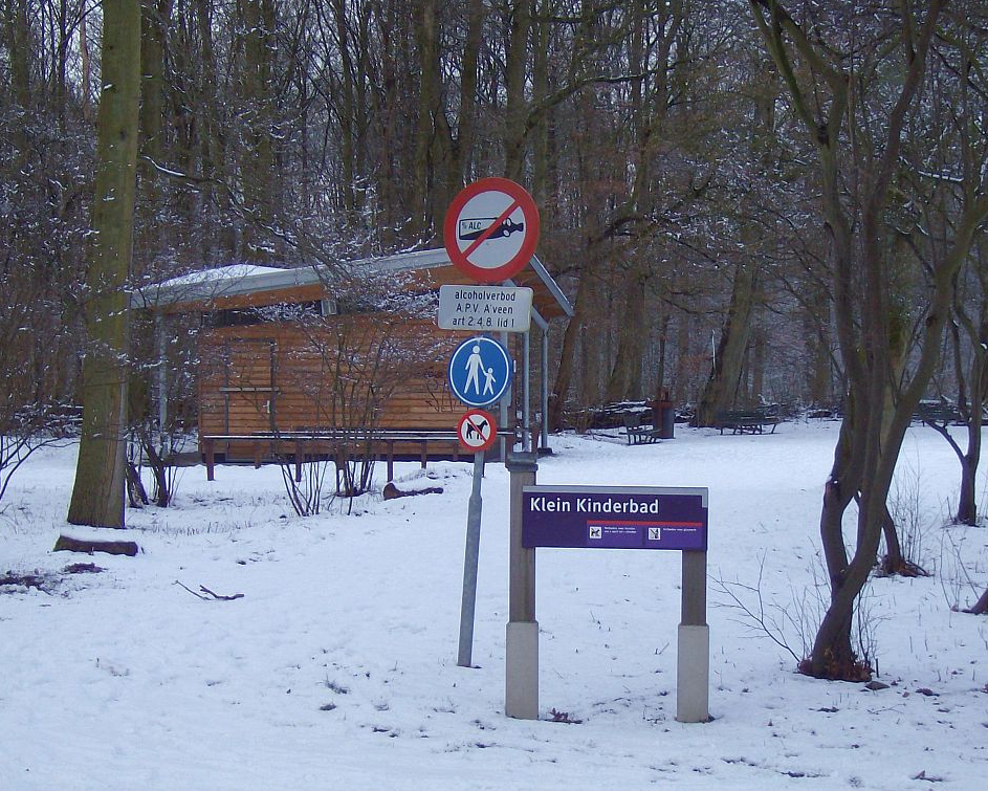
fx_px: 2165
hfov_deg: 25.7
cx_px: 504
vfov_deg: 20.7
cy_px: 392
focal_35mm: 74
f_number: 3.7
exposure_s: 1/321
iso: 100
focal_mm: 11.6
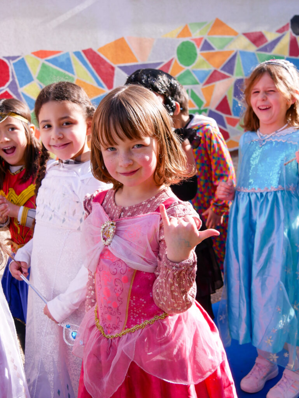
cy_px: 199
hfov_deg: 30.3
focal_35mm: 48
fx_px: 552
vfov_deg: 39.6
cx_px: 150
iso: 320
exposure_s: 1/1000
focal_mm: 24
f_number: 4.1
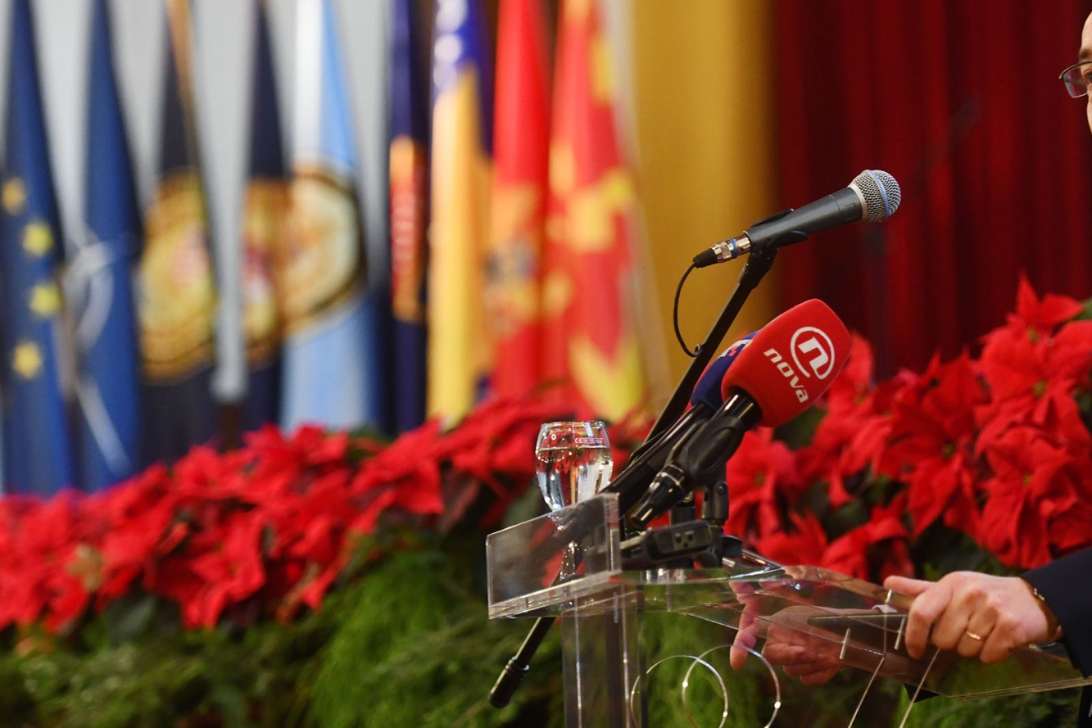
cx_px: 721
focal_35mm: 165
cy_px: 371
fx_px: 5005
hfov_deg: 12.4
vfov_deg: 8.3
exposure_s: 1/100
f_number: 2.8
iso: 2000
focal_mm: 110
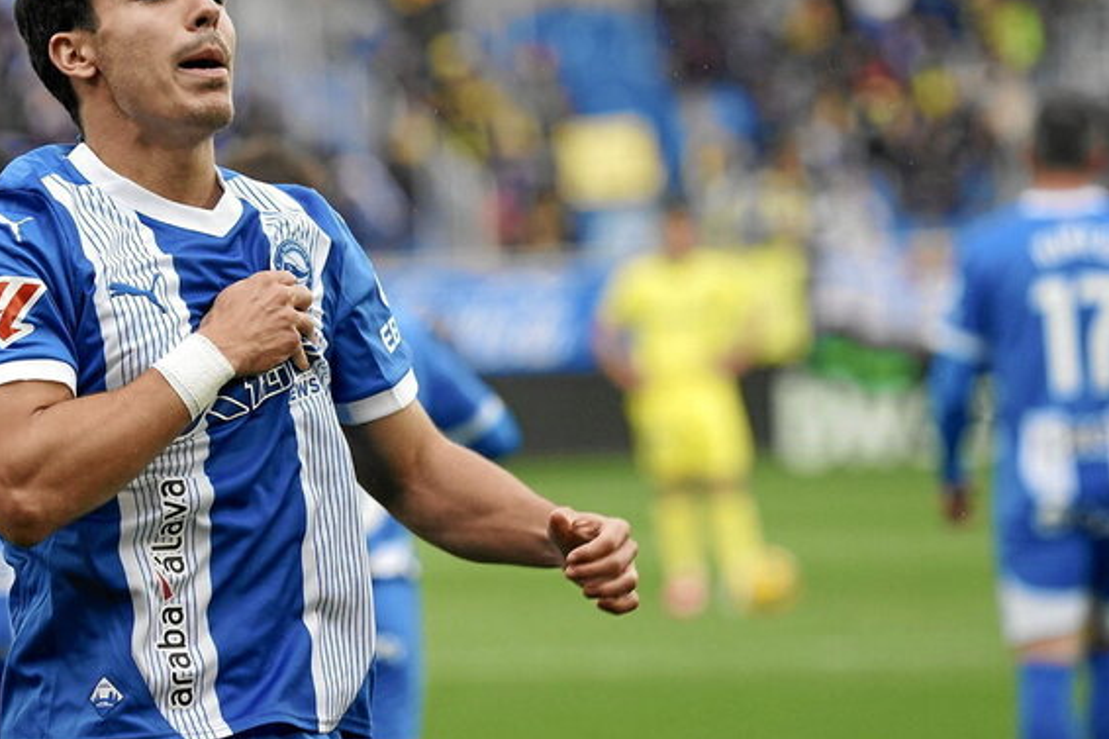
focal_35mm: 472
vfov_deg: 2.9
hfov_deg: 4.4
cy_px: 356
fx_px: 14535
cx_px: 410
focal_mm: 368
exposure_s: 1/800
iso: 1600
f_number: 7.1
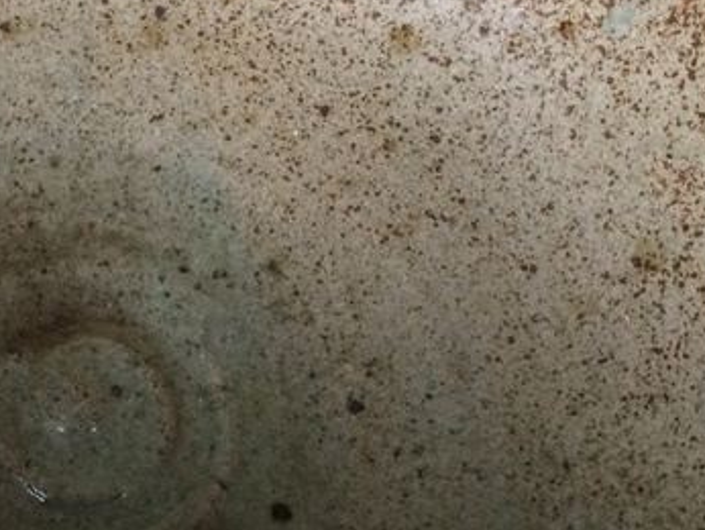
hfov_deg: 24.4
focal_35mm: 78
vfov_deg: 18.9
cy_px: 176
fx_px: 1590
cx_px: 84
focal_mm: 4.12
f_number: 2.2
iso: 200
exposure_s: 1/30
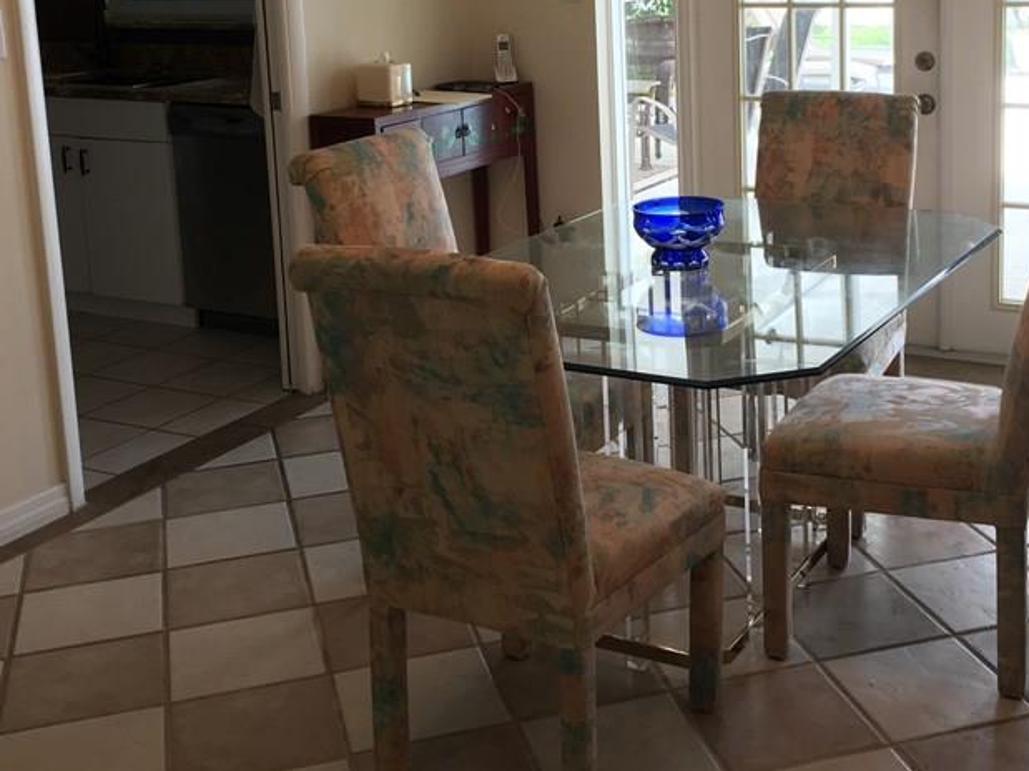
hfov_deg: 39.5
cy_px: 169
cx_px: 625
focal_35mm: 48
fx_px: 1427
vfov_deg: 29.6
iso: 32
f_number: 2.2
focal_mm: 4.15
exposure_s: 1/40
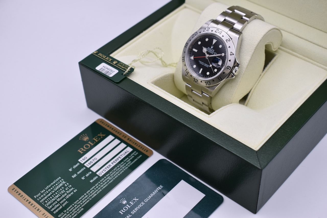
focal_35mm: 57
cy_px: 109
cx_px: 164
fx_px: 518
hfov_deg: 35.0
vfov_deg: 23.8
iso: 450
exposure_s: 1/125
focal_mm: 38
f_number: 5.6
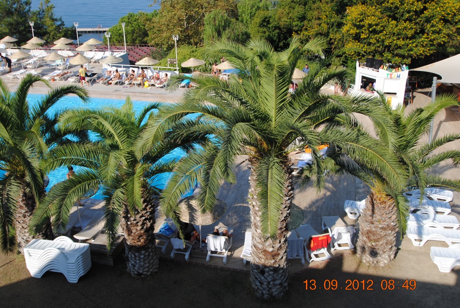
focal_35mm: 36
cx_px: 230
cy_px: 154
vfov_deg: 37.0
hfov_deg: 53.1
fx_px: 461
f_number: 8
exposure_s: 1/250
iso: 100
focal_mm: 24
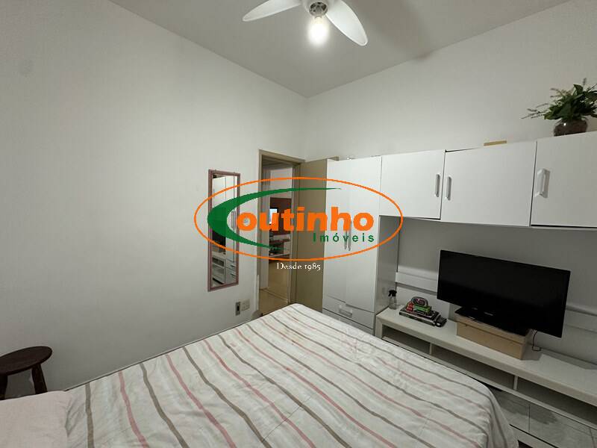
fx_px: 241
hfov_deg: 102.1
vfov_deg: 85.7
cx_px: 298
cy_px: 224
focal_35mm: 14
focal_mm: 2.22
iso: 200
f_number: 2.2
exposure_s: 1/60
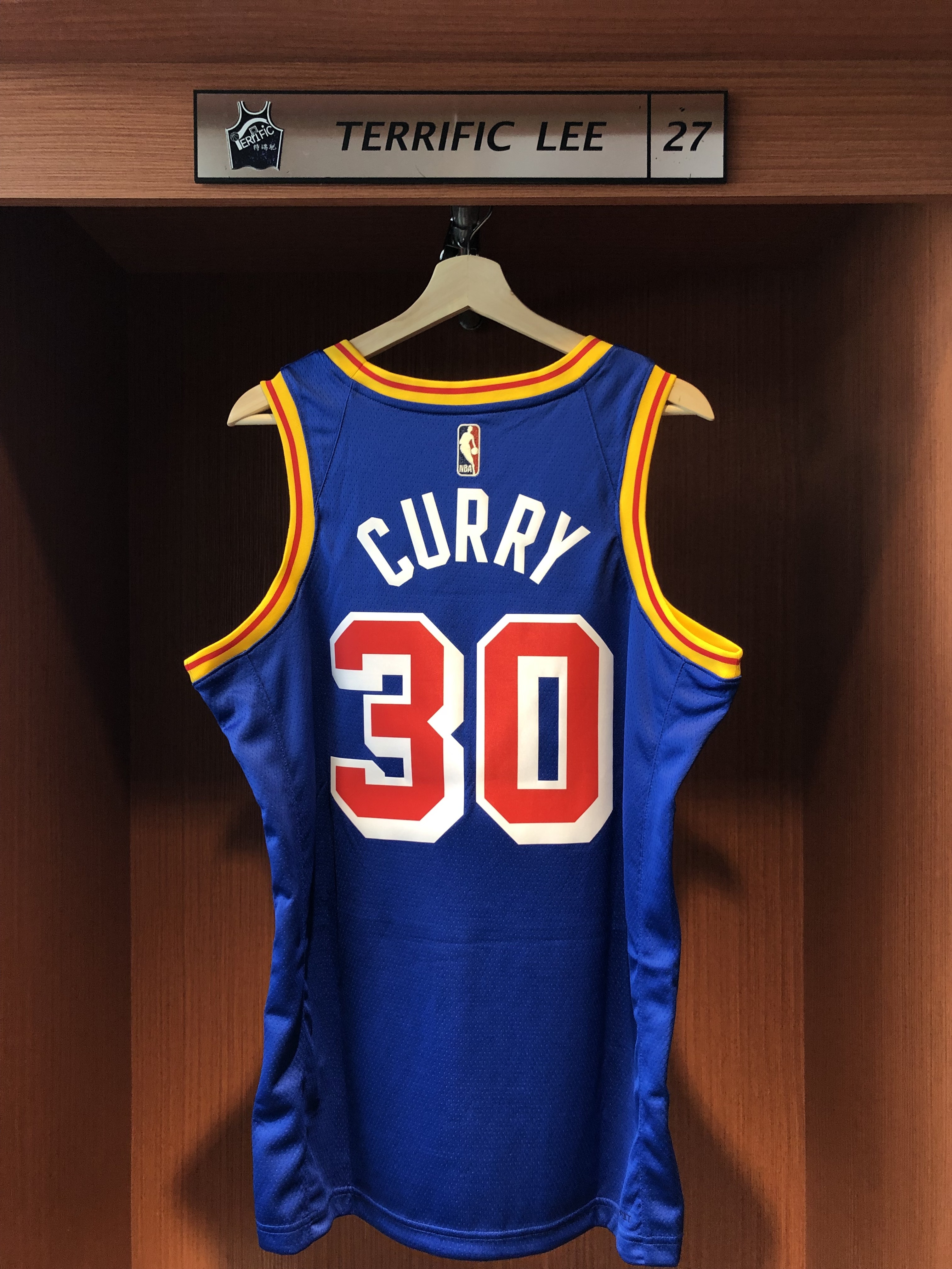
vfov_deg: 63.4
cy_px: 634
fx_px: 1027
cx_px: 476
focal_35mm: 28
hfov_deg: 49.7
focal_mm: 3.99
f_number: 1.8
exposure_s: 1/24
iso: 40
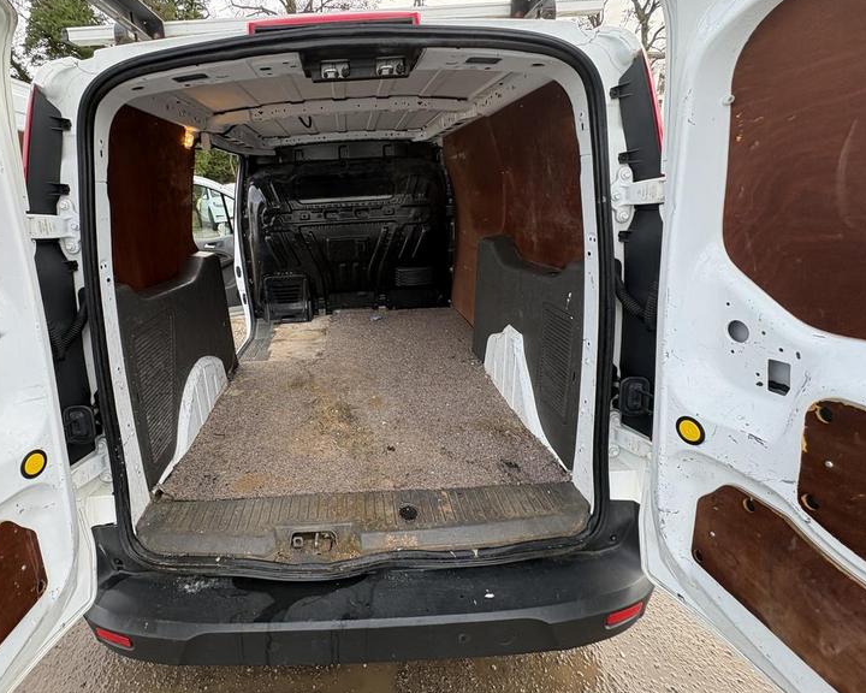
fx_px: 436
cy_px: 319
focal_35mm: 17
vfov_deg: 76.8
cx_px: 350
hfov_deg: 88.6
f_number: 2.2
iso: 125
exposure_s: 1/99
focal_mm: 2.22
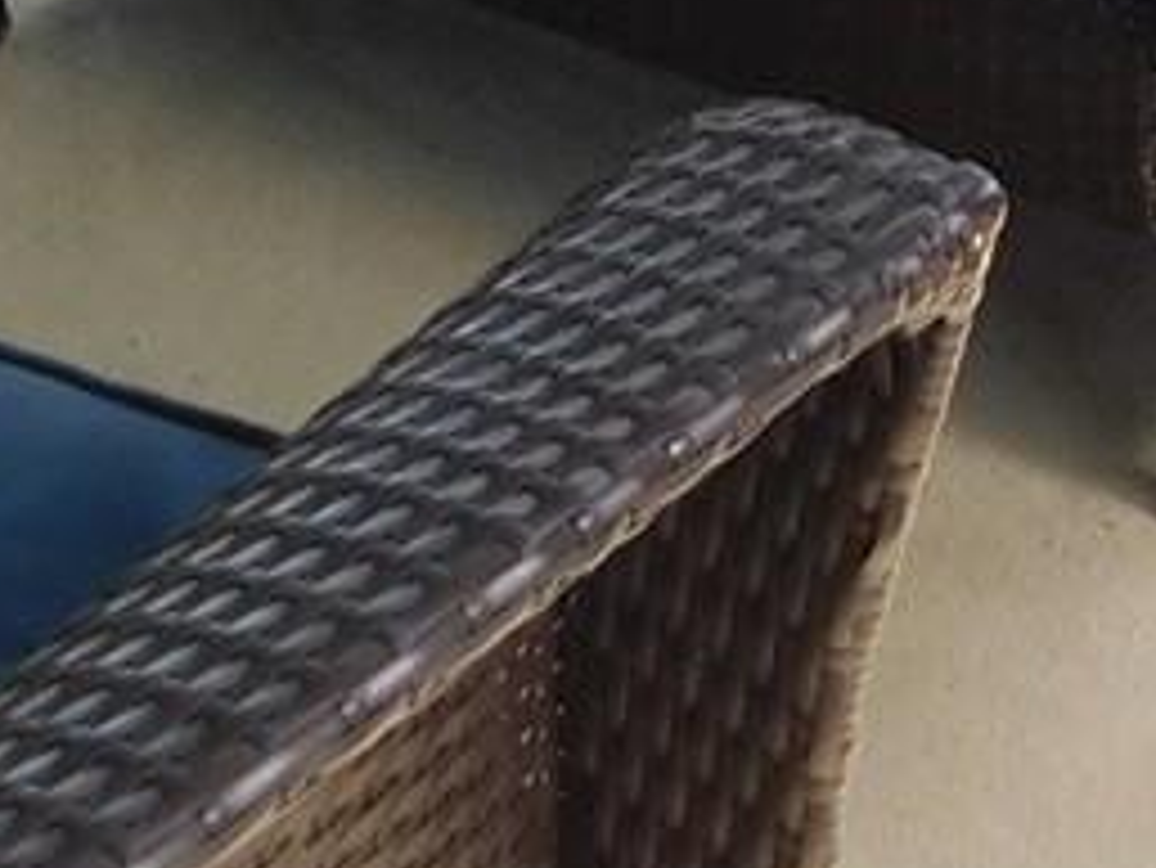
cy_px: -1691
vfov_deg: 7.5
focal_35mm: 174
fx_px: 5813
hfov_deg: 11.3
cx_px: 954
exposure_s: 1/100
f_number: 3.2
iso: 125
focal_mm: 4.9
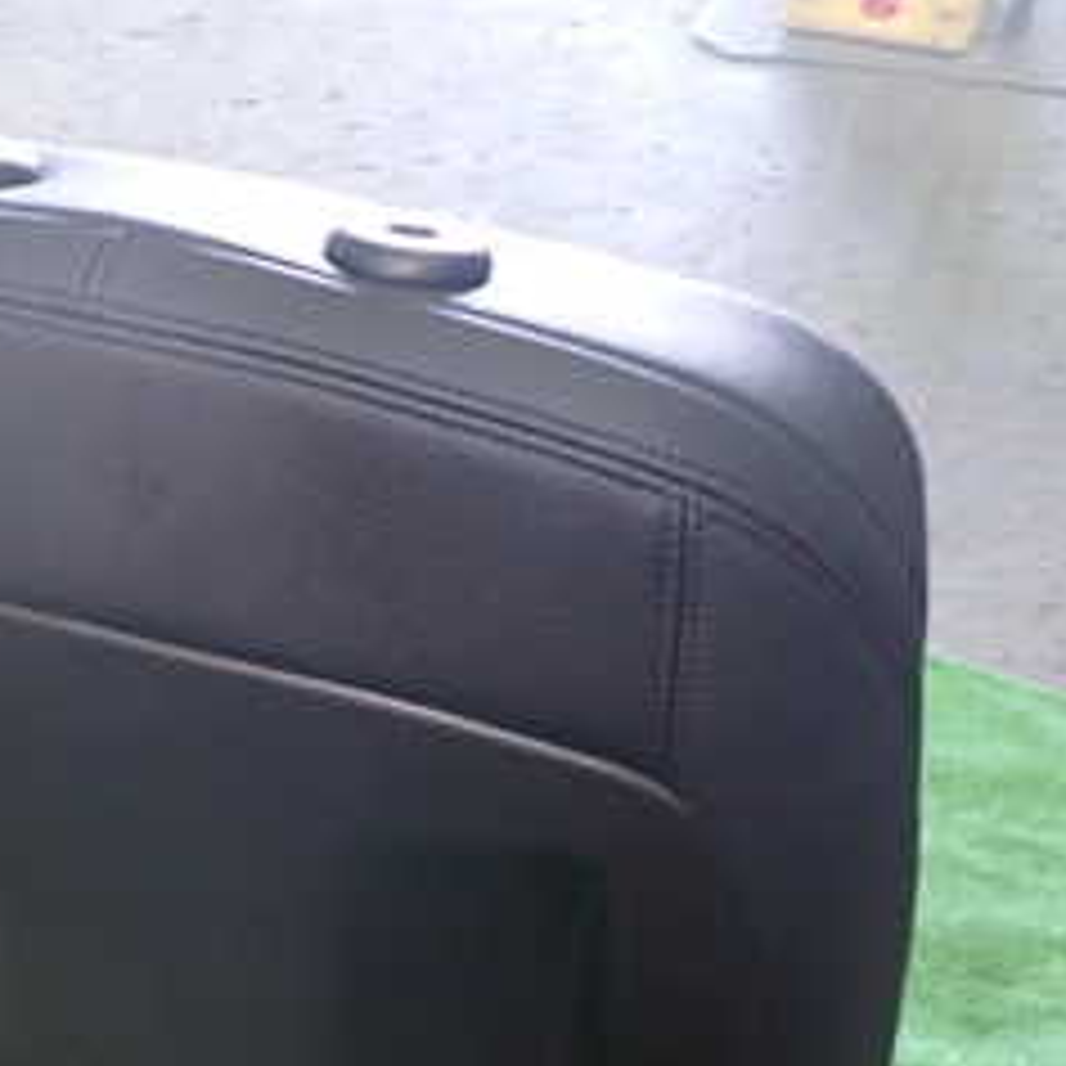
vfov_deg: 29.1
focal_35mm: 56
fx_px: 1951
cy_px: 1003
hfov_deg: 30.1
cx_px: 265
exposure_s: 1/30
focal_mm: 4.5
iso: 500
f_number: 2
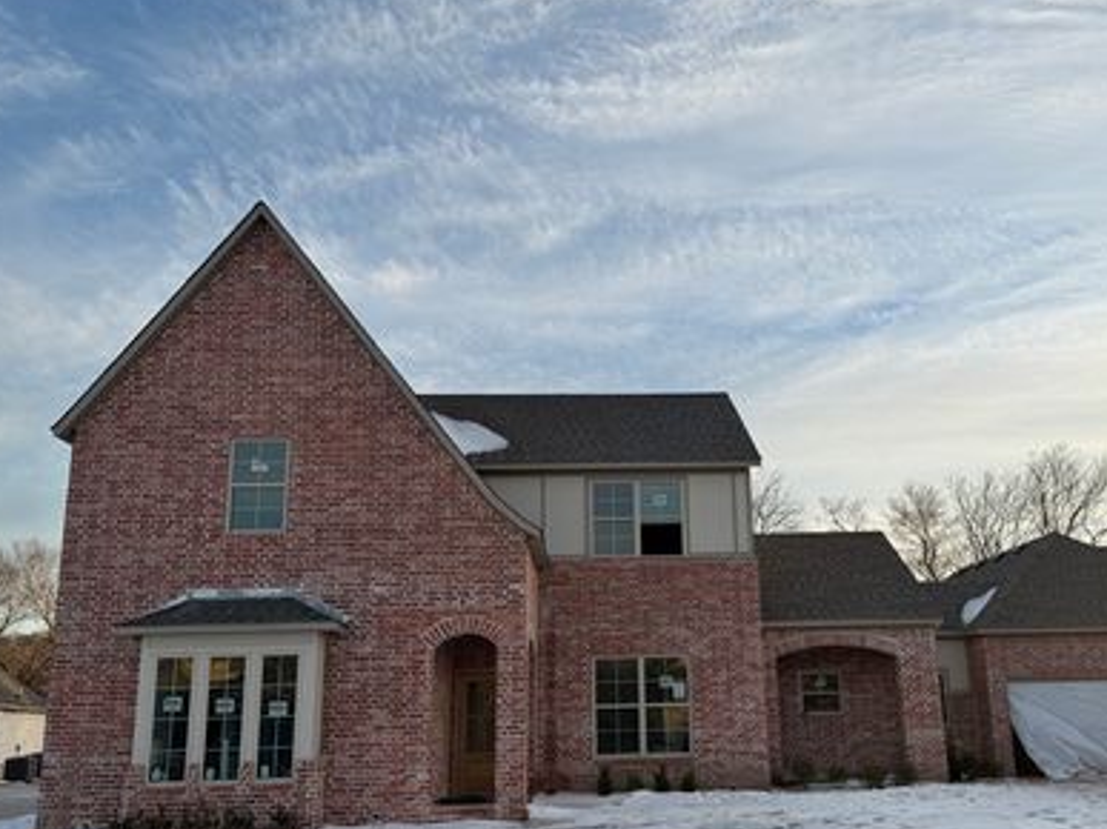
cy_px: 496
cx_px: 649
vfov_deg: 45.2
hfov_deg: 58.0
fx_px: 991
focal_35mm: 31
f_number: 1.78
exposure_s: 1/967
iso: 80
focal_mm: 6.76
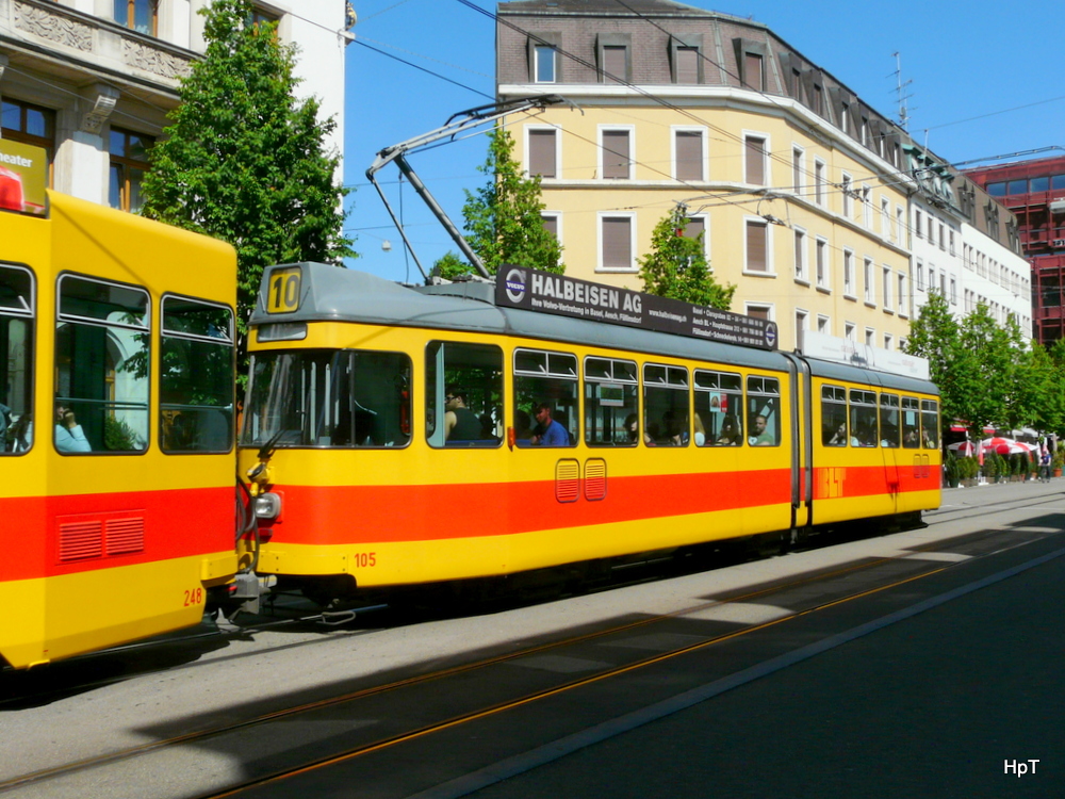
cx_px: 532
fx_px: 1108
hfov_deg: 51.4
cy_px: 400
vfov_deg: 39.7
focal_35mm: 36
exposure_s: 1/400
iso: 100
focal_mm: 5.9
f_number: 7.1
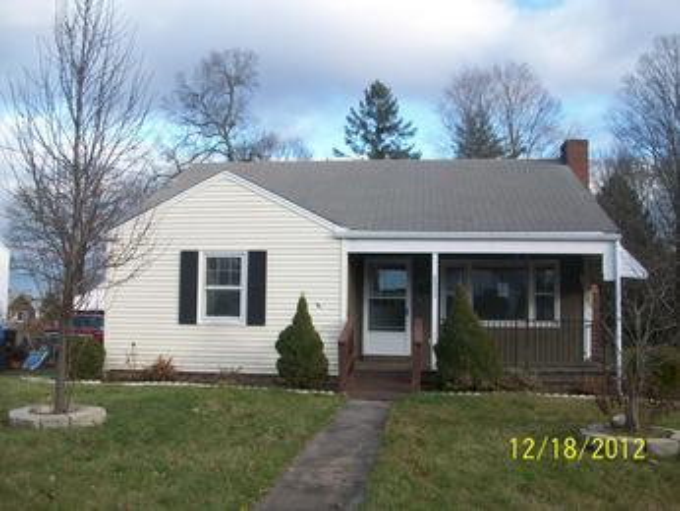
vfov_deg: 41.8
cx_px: 340
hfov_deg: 53.9
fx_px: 668
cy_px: 256
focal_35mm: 34
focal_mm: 5.7
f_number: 2.8
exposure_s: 1/265
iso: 64
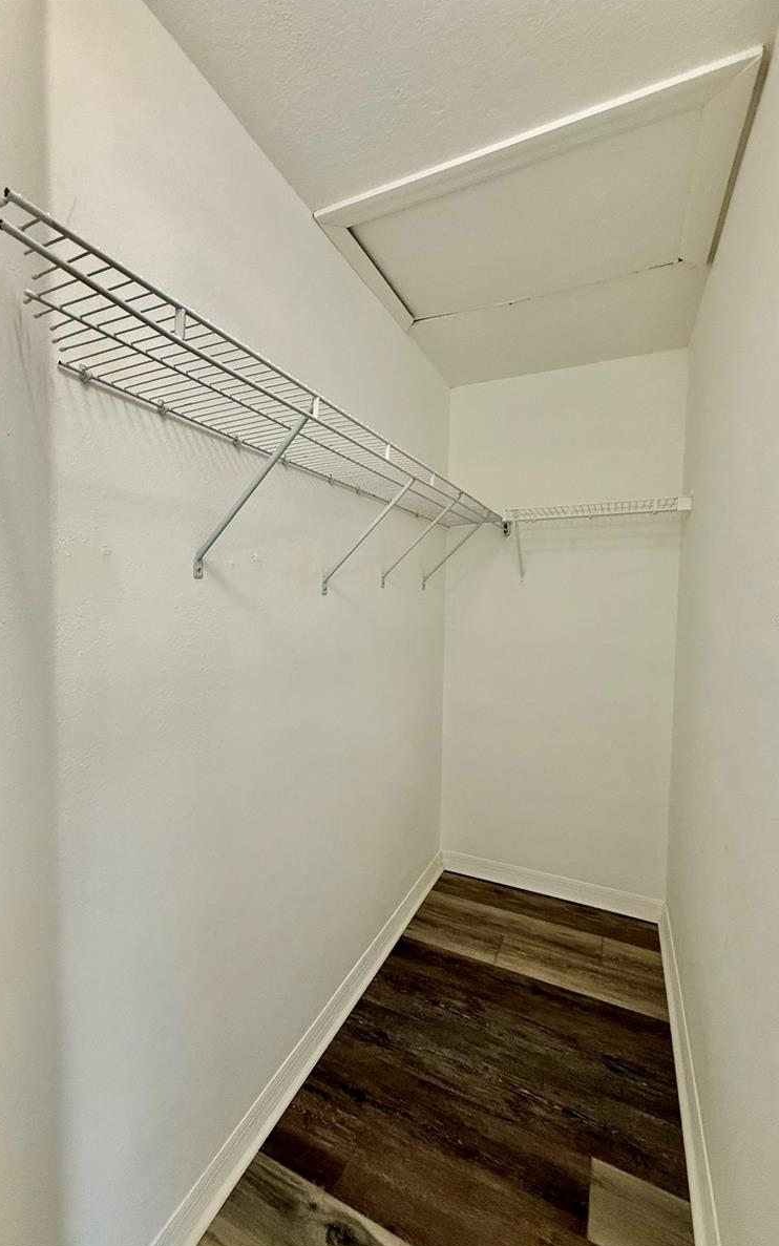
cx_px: 378
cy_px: 622
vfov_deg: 101.5
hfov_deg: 74.8
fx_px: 509
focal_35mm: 15
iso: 320
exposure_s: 1/120
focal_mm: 2.22
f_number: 2.2
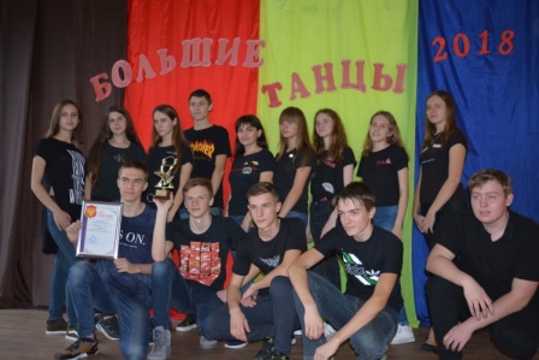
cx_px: 270
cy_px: 180
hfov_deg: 53.1
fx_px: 539
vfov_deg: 36.9
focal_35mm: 36
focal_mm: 24
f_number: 4
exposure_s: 1/60
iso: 800
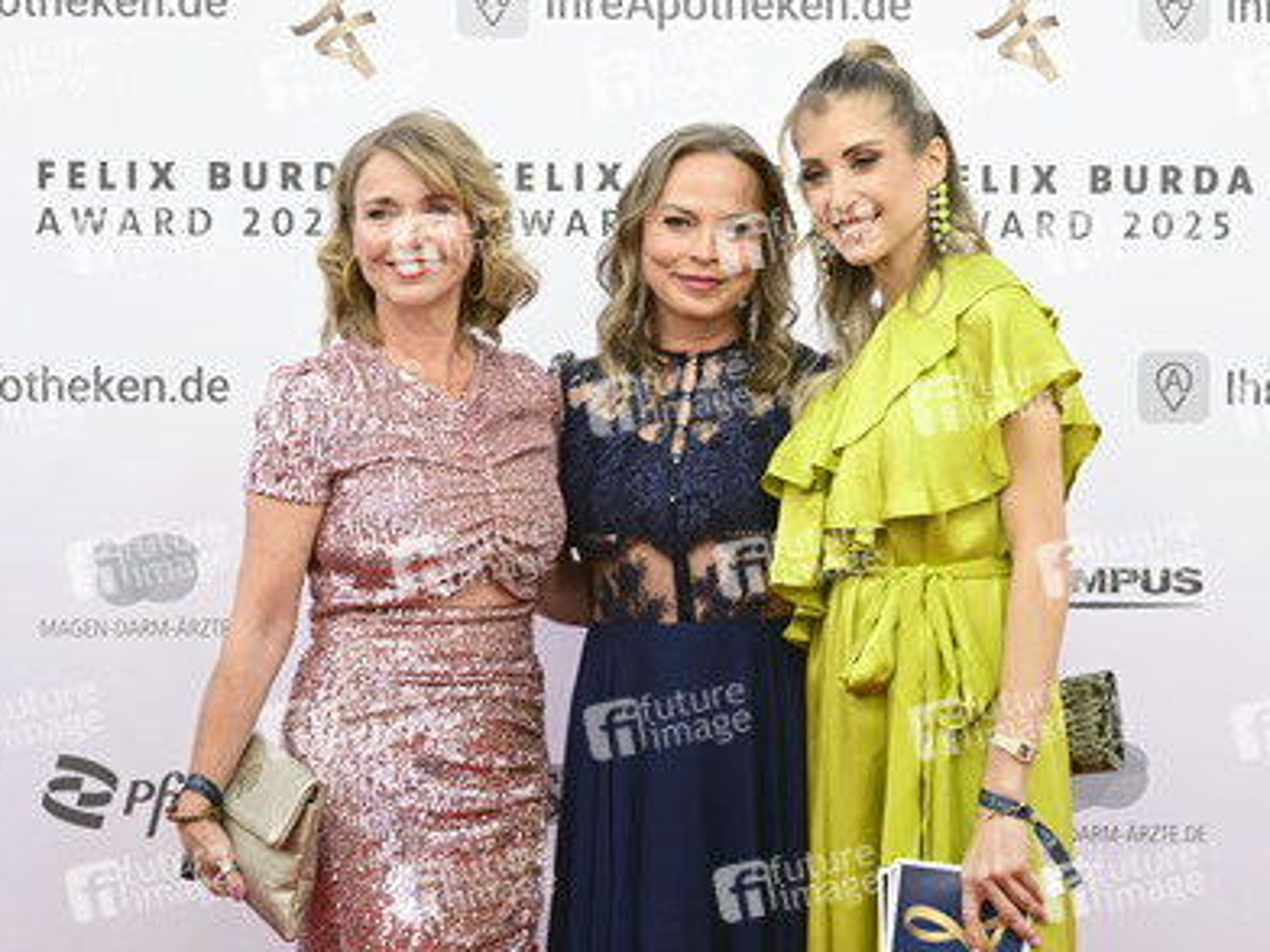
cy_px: 479
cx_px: 711
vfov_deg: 28.0
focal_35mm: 52
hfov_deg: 36.8
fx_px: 1908
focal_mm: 47
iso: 250
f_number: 6.3
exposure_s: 1/200
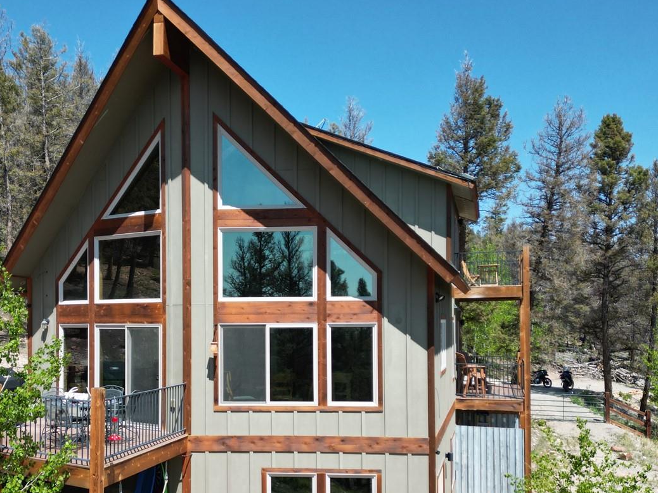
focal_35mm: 37
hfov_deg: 49.6
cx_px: 242
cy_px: 323
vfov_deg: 38.3
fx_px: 703
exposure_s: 1/2500
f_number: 1.7
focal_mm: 6.72
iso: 150
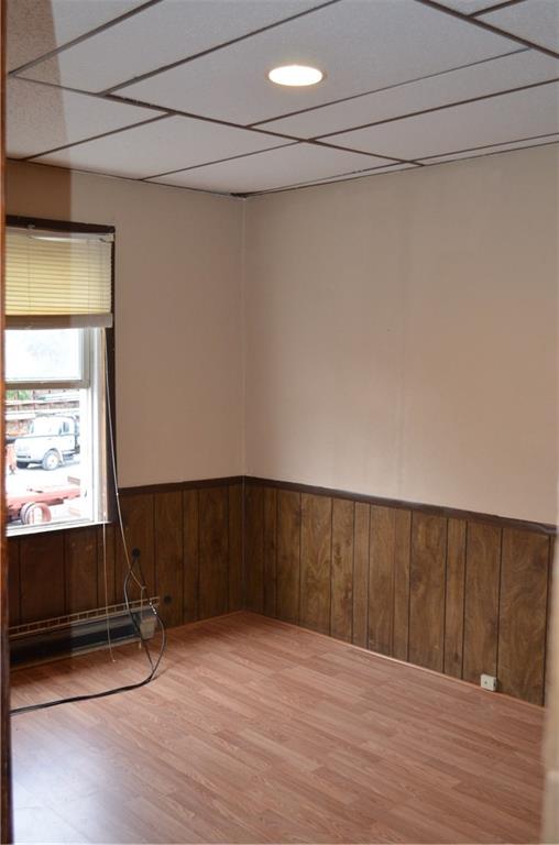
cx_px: 280
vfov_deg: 49.7
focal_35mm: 39
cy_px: 422
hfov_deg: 34.0
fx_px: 913
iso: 1250
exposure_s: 1/60
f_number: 4.2
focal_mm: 26
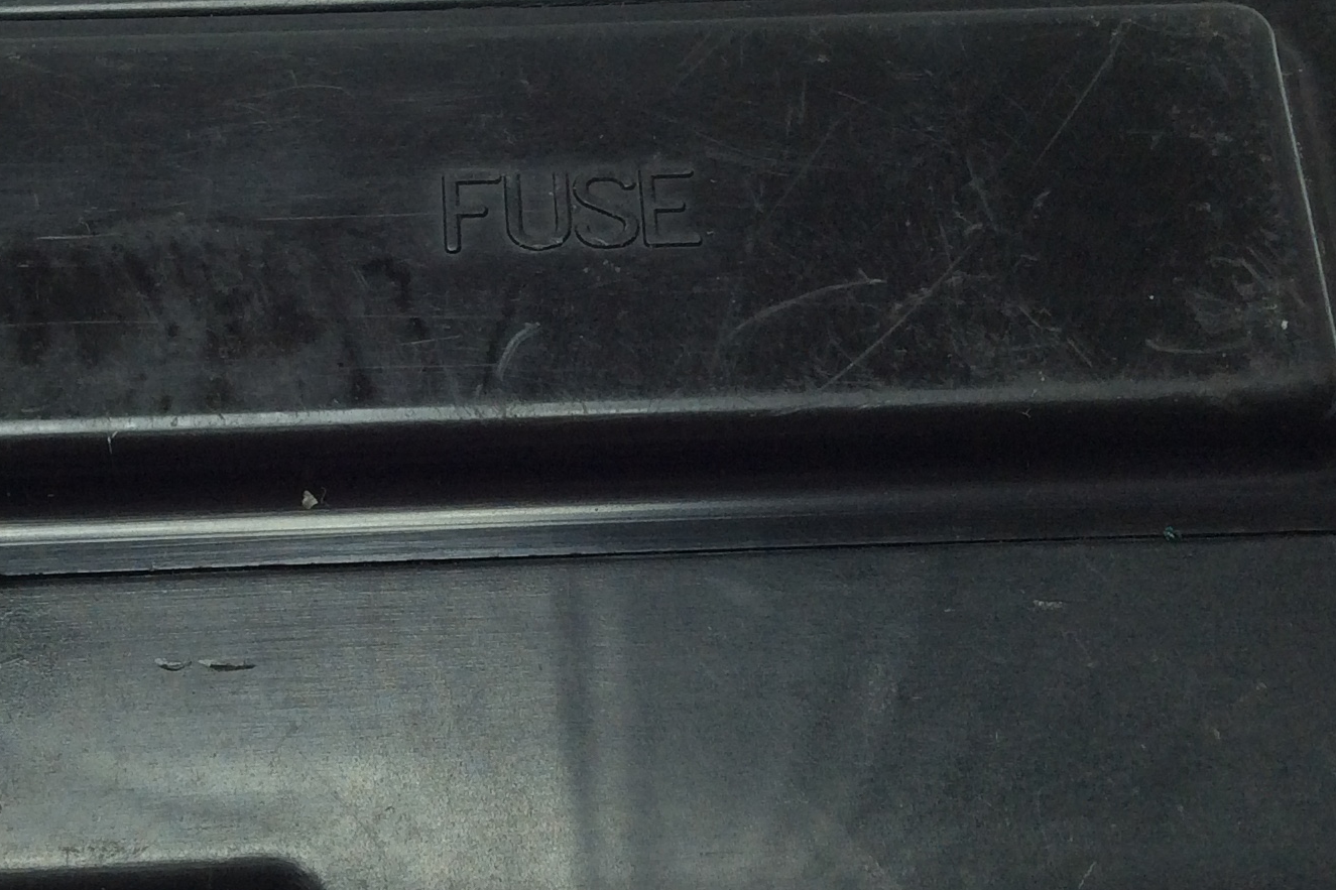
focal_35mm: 65
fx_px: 2412
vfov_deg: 20.9
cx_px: 470
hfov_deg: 30.8
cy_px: 405
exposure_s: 1/282
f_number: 2.4
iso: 32
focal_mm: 3.3
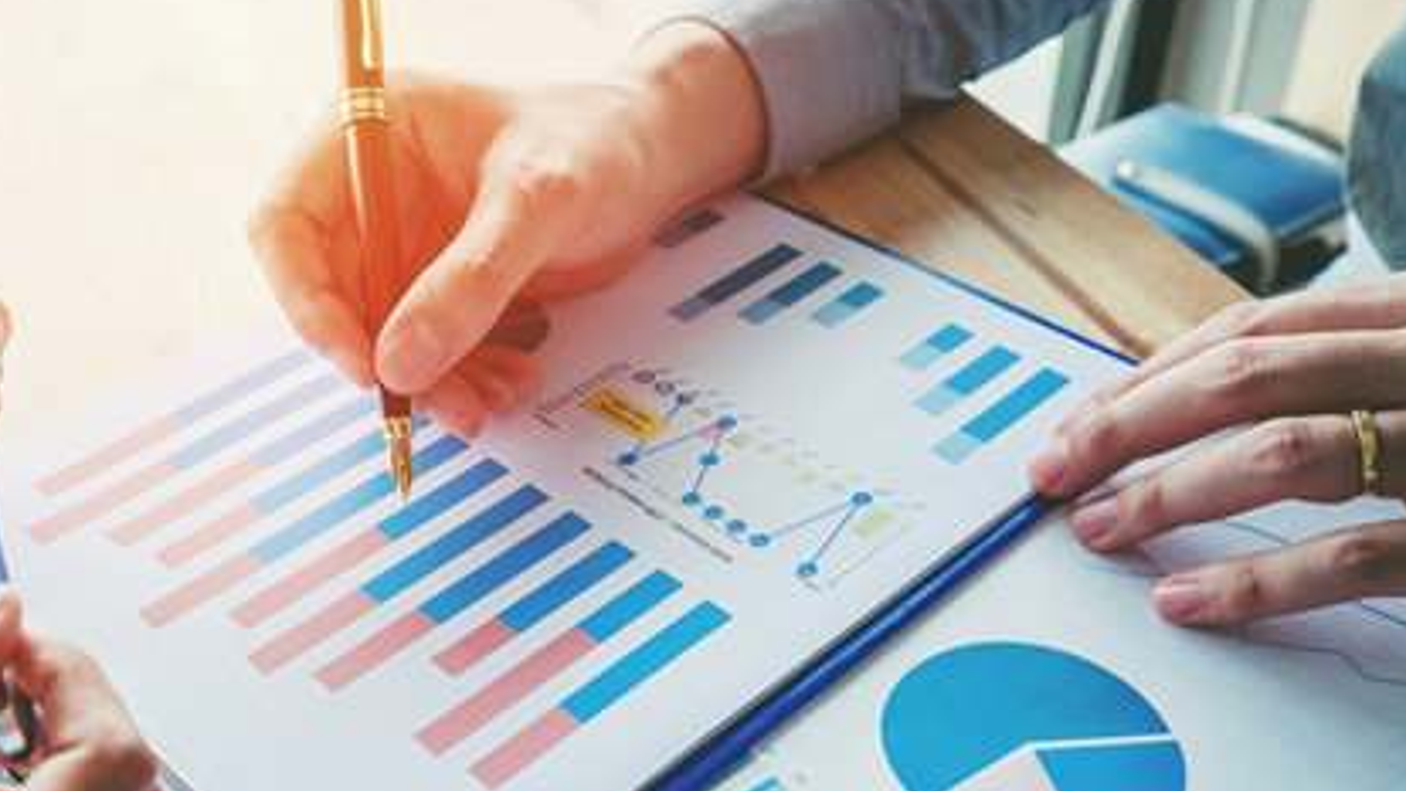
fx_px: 1641
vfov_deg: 27.0
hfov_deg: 45.6
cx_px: 452
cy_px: 492
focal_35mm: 44
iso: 200
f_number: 4
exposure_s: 1/180
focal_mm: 19.6
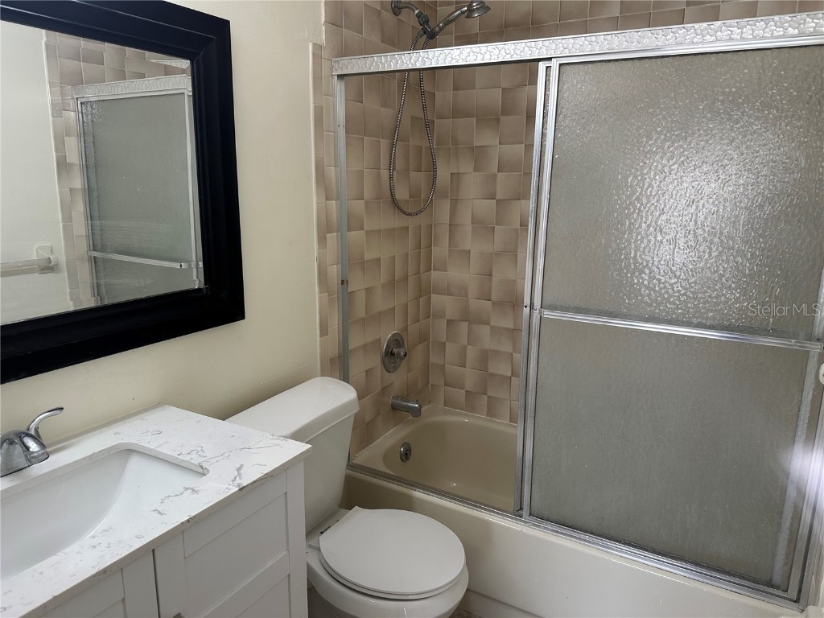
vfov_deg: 56.8
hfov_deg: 71.6
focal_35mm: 24
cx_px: 412
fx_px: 571
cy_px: 309
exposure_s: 1/121
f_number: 1.78
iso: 160
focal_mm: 6.86
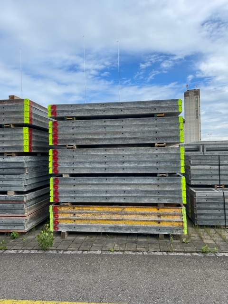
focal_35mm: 26
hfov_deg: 53.1
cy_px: 152
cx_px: 114
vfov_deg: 67.3
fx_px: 228
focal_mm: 4.2
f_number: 1.6
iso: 32
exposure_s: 1/2959
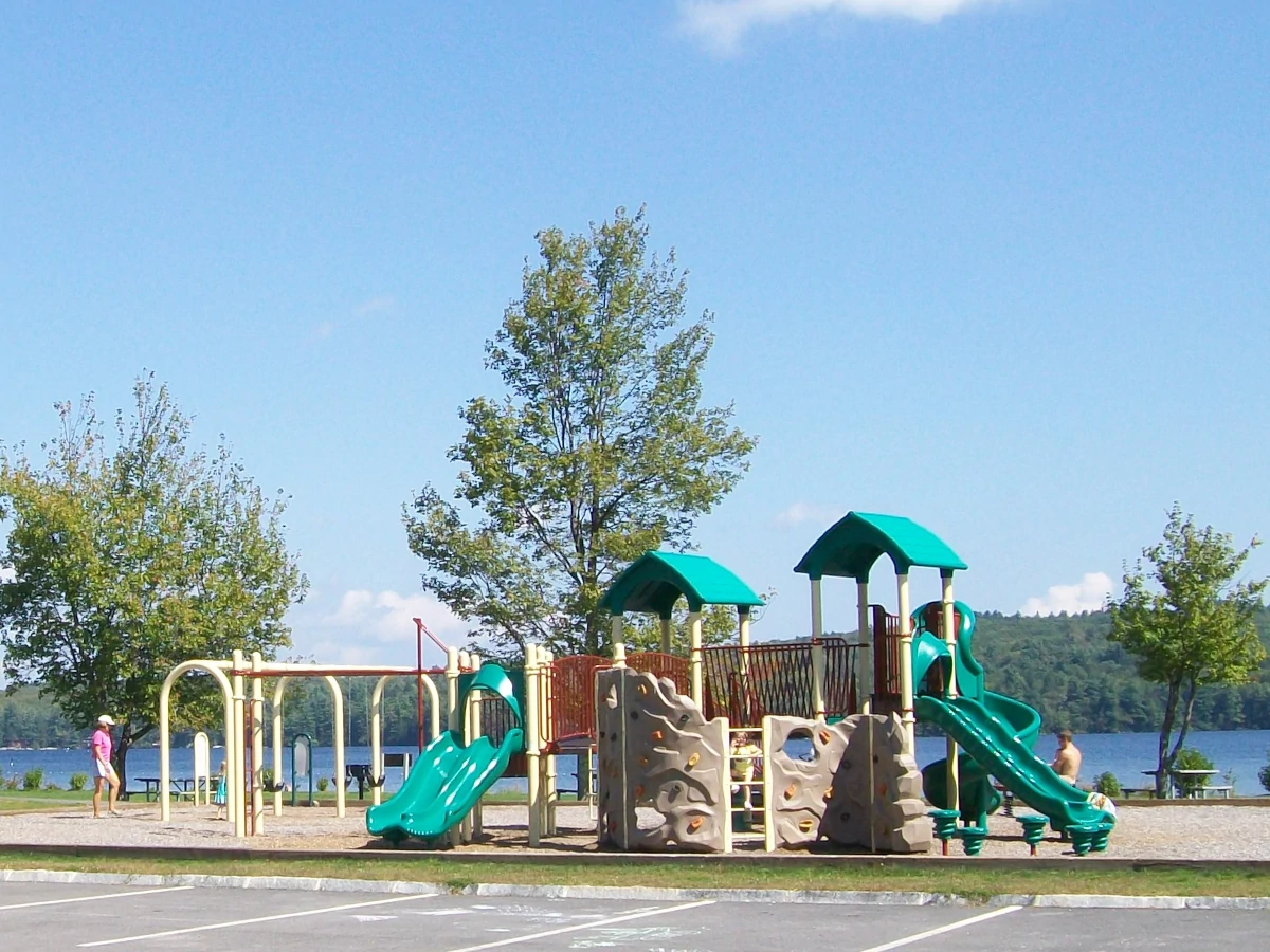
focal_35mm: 34
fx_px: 1247
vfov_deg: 41.8
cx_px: 635
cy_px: 476
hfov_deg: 54.0
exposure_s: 1/320
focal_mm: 6.1
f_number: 4.9
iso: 64
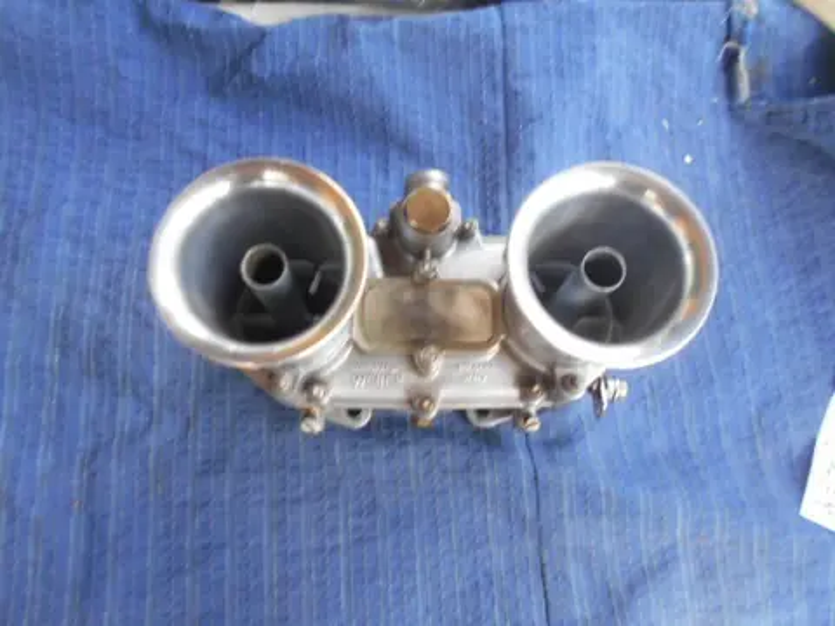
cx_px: 418
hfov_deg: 67.3
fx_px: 627
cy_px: 313
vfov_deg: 53.1
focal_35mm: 26
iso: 160
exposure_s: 1/30
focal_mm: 4.6
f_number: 3.2
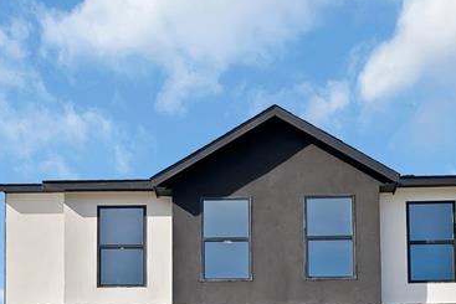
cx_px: 276
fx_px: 849
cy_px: 408
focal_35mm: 67
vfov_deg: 18.7
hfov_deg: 30.0
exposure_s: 1/320
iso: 640
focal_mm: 24
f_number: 9
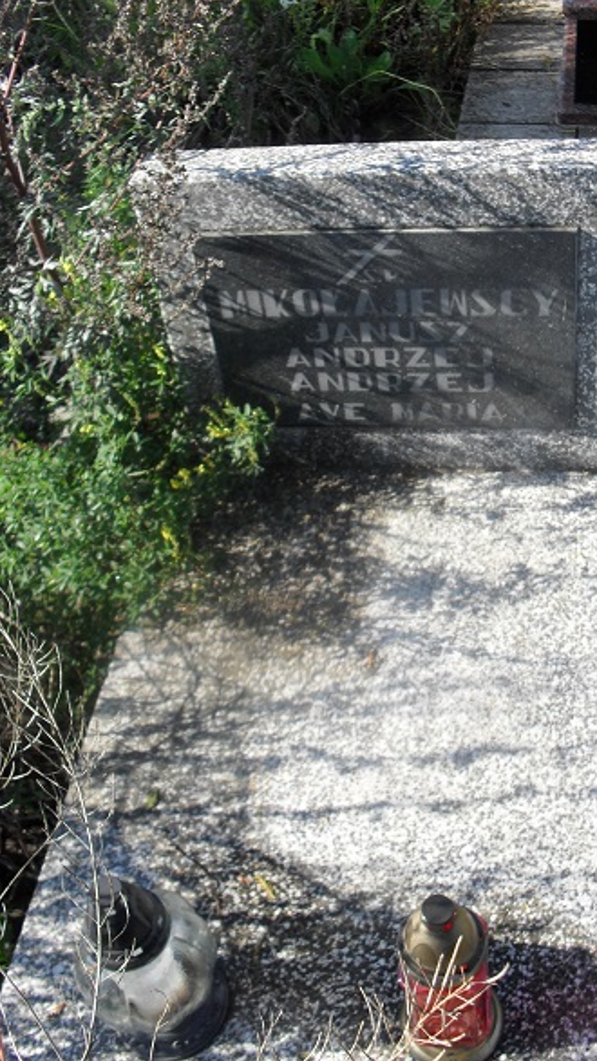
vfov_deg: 51.6
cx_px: 393
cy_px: 521
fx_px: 1098
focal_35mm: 39
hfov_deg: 30.2
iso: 100
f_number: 3.2
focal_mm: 6.3
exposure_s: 1/500
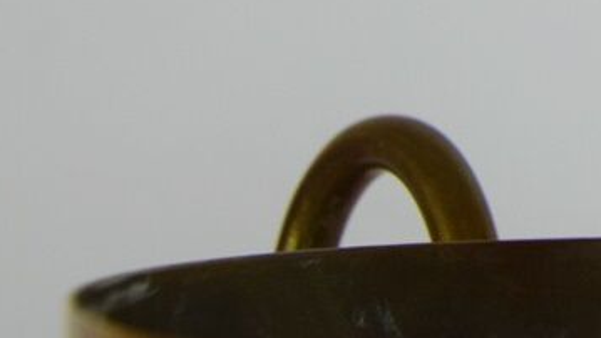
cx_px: 1220
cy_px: -376
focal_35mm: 238
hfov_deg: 8.6
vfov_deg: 5.0
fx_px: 3793
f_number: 7.1
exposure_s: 1/200
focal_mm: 34
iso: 400
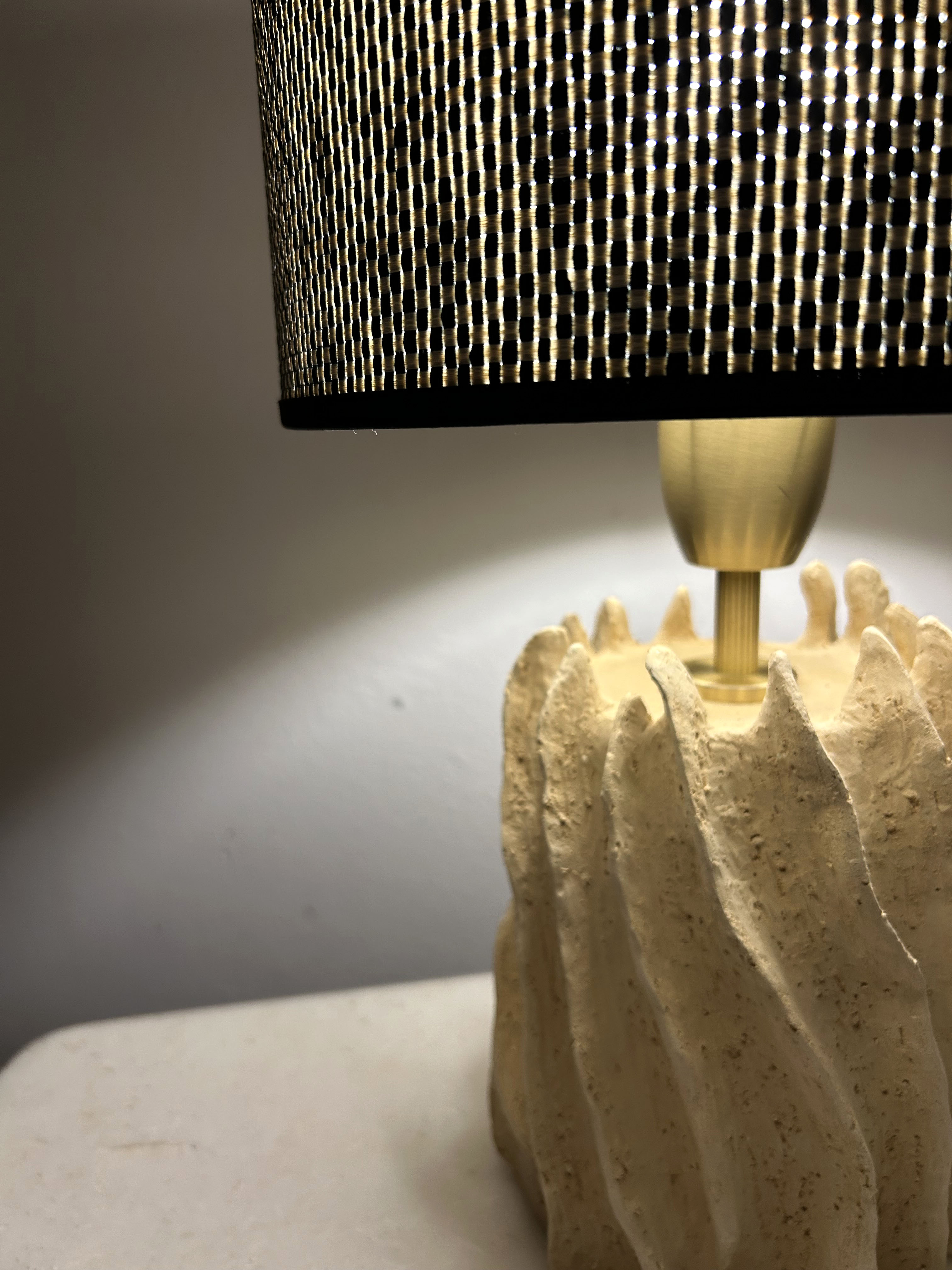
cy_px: 635
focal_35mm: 26
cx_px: 476
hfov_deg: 53.1
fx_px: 953
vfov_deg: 67.3
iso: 100
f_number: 1.5
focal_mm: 5.7
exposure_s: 1/50
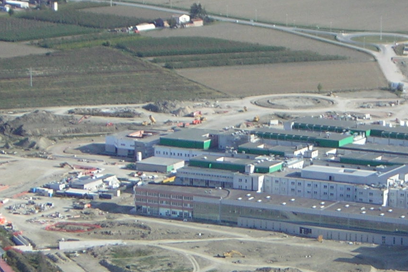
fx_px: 2289
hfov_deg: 10.2
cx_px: 318
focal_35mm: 202
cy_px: 205
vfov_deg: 6.8
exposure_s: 1/175
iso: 50
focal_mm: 13.6
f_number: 4.6
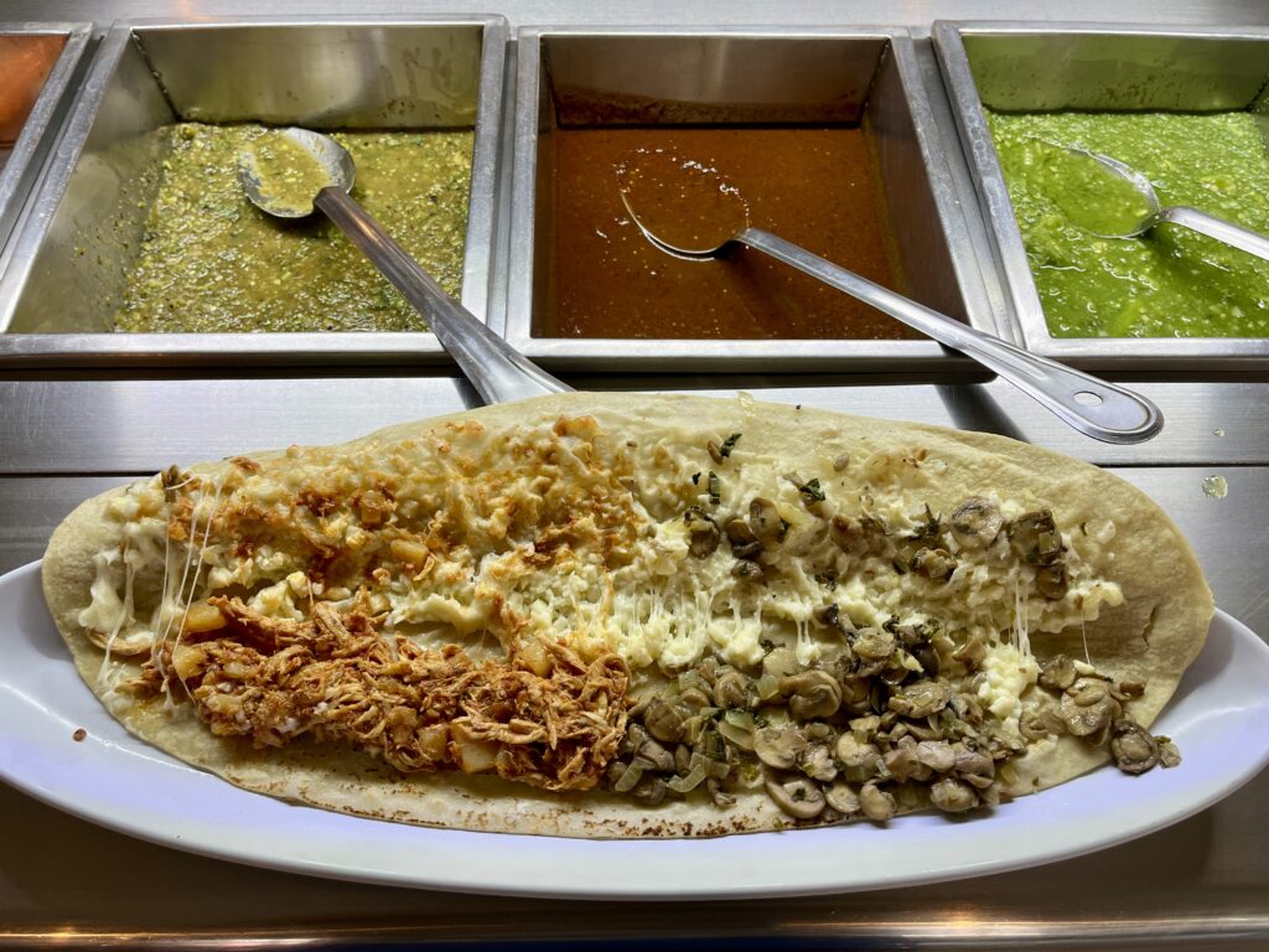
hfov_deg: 67.3
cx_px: 634
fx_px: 953
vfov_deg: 53.1
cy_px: 476
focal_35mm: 26
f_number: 1.6
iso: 80
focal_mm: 5.1
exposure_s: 1/120
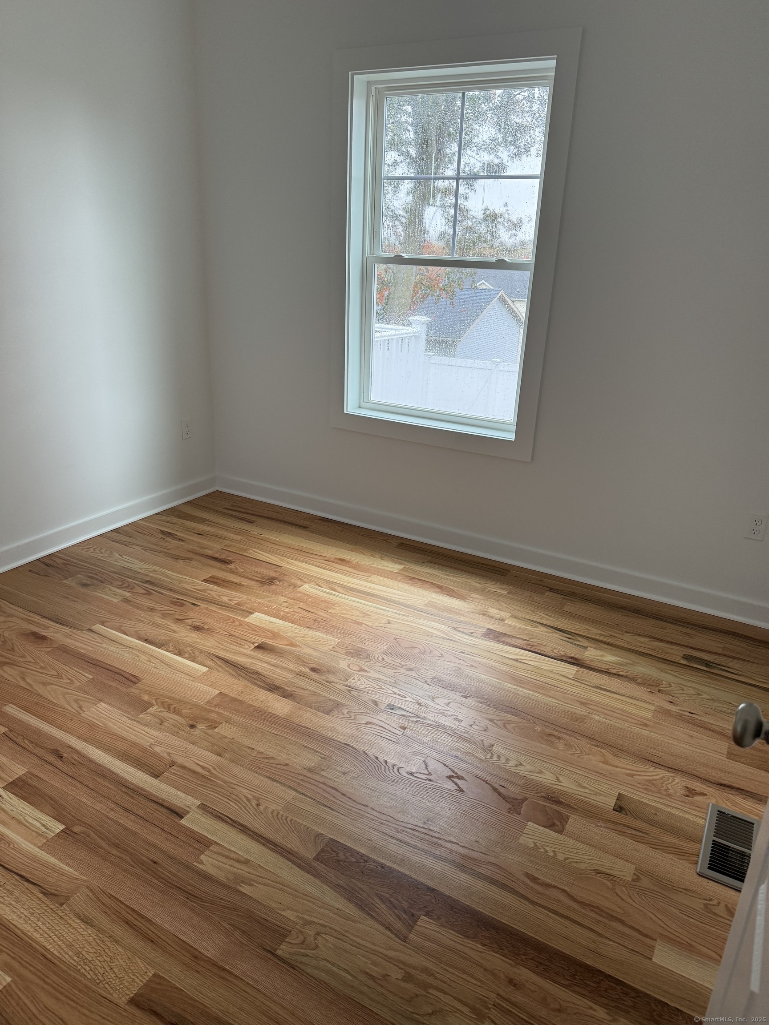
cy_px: 512
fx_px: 711
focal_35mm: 24
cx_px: 384
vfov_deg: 71.6
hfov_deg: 56.8
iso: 200
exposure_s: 1/89
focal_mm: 6.76
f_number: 1.78
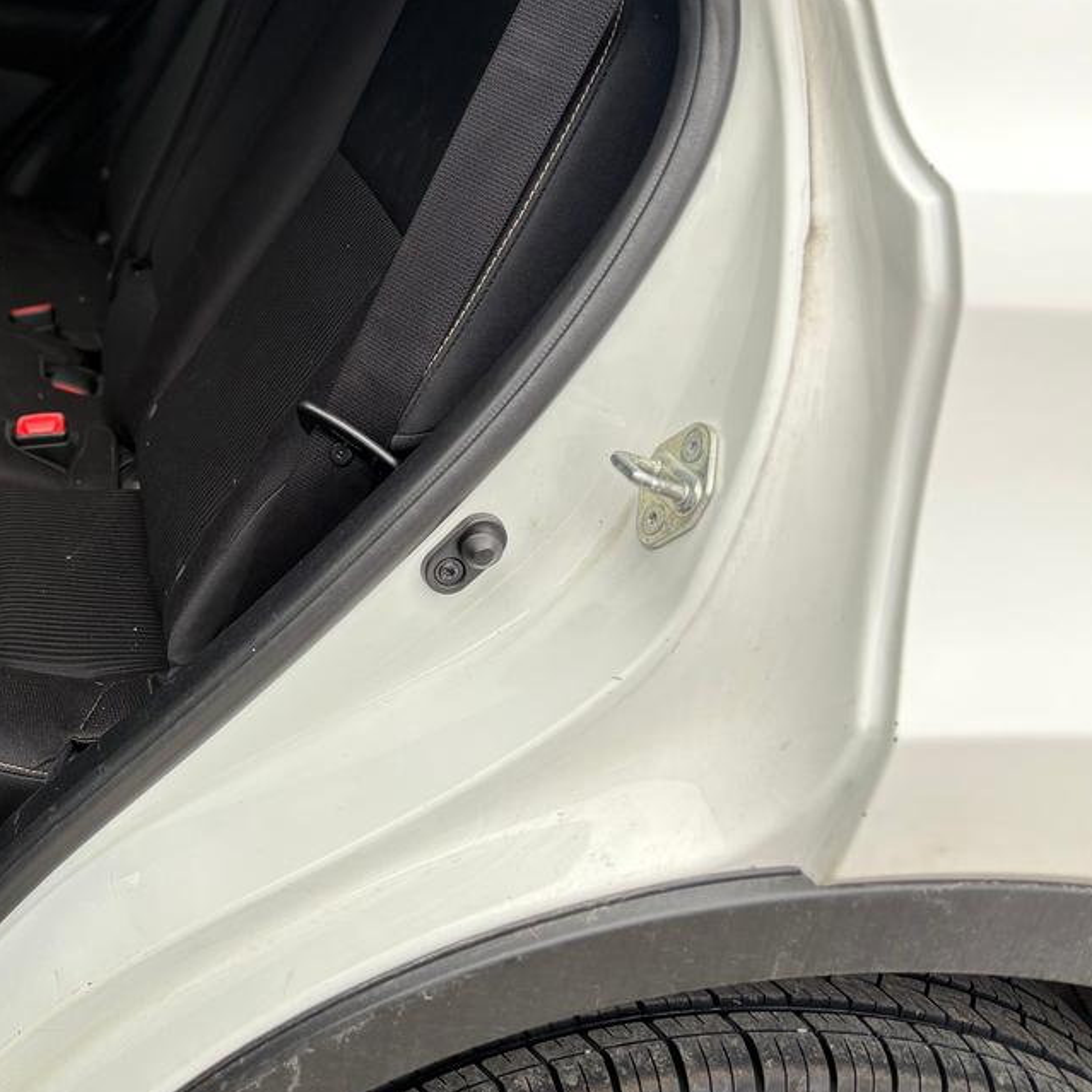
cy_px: 338
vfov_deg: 36.3
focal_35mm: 46
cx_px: 38
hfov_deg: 34.0
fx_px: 1642
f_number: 1.6
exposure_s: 1/322
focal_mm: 5.96
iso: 50
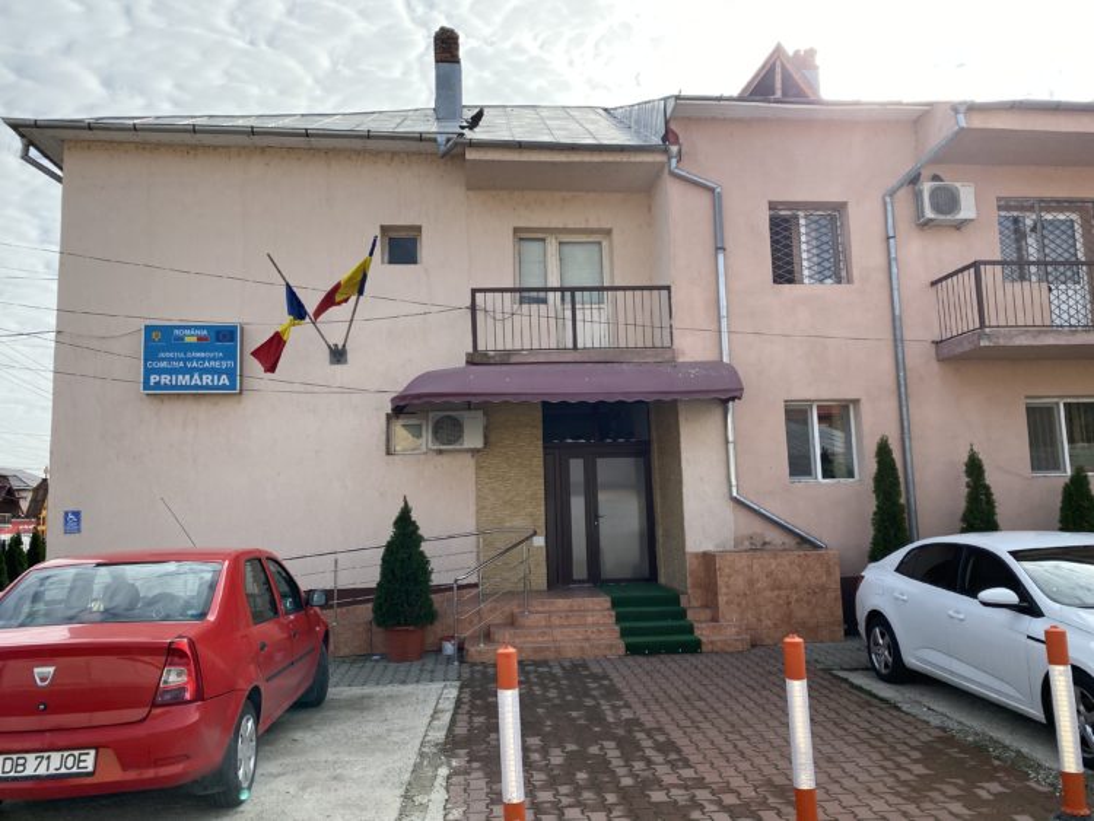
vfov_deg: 53.1
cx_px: 547
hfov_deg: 67.3
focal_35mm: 26
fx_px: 822
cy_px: 410
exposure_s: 1/1656
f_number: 1.8
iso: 32
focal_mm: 4.25
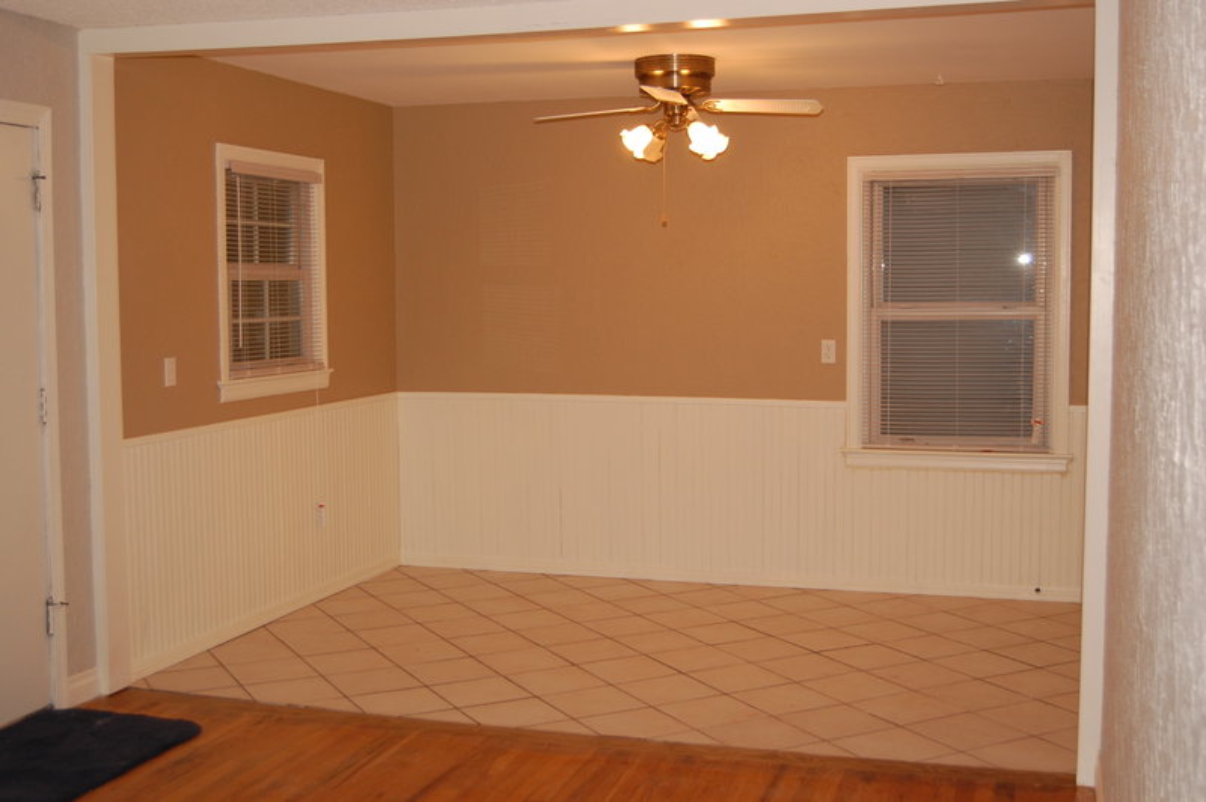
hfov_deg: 46.4
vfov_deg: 31.8
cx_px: 603
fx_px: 1406
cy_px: 401
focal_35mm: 42
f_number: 5
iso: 400
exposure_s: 1/60
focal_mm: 28
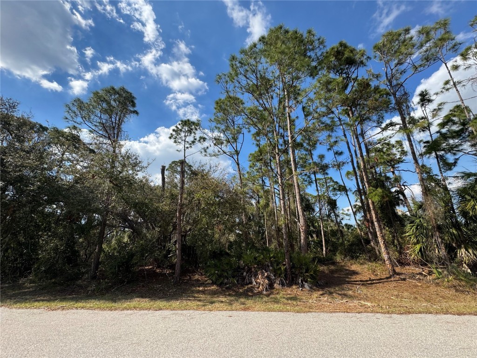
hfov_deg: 102.1
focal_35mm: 14
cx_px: 238
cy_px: 179
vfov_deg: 85.7
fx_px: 193
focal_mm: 2.22
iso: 40
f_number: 2.2
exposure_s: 1/1160
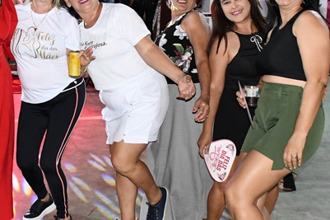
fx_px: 632
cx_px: 125
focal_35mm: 69
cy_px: 76
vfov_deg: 19.7
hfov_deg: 29.2
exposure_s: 1/80
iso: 4000
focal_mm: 18
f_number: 5.6
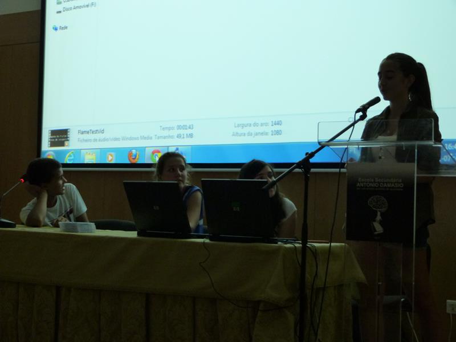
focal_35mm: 60
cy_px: 171
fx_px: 790
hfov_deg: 32.2
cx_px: 228
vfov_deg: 24.4
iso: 400
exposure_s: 1/15
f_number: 3.2
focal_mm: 10.8
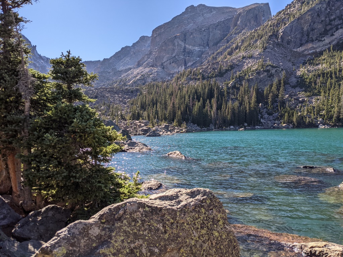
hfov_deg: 65.3
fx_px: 268
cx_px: 172
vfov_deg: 51.3
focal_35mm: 27
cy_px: 128
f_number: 1.8
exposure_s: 1/1805
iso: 56
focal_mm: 4.44
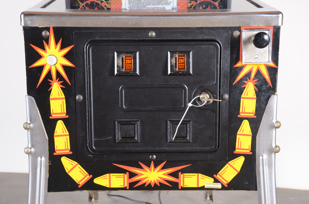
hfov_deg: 33.5
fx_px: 514
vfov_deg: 22.5
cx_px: 154
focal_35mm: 60
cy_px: 102
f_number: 9
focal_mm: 40
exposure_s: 1/125
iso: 160
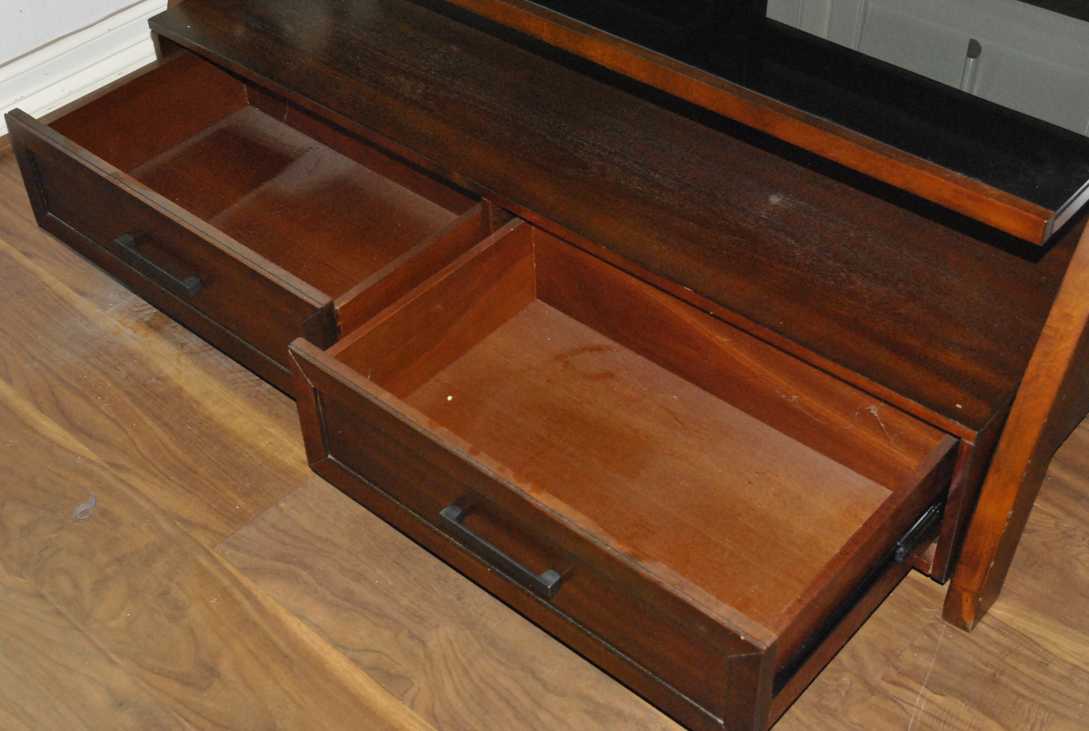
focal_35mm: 48
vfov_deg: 28.2
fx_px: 1455
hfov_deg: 41.0
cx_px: 544
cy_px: 366
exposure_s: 1/60
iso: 1600
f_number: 8
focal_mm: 32
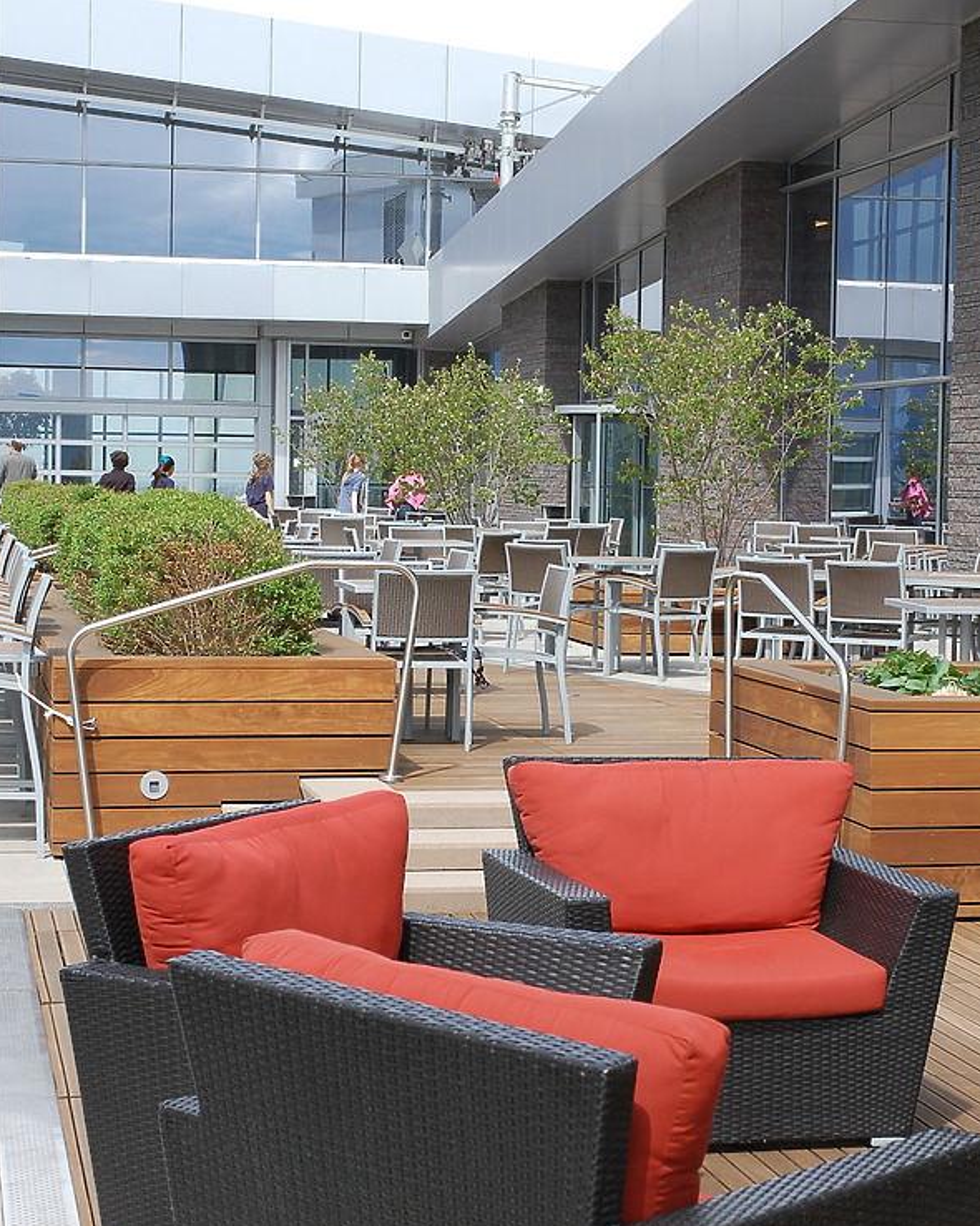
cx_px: 491
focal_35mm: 72
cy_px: 613
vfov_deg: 26.4
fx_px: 2611
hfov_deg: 21.3
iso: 400
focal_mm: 42
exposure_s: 1/250
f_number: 10
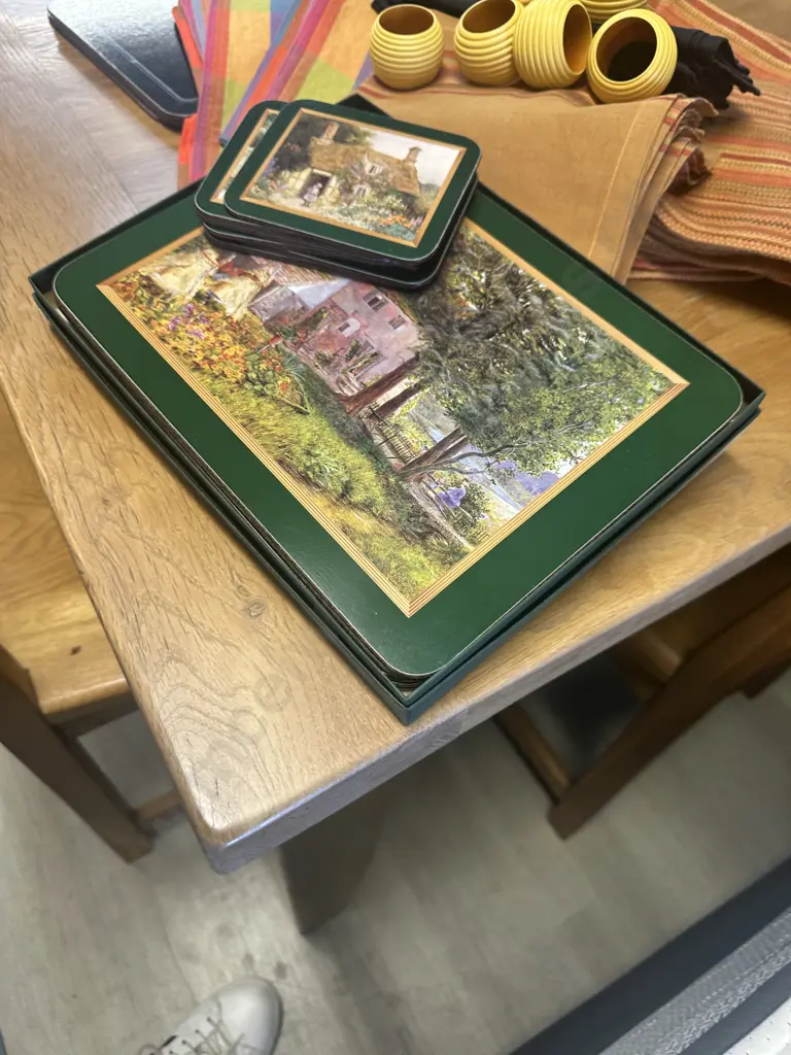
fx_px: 731
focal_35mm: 24
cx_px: 396
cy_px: 528
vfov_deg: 71.6
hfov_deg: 56.8
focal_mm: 6.86
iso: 125
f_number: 1.78
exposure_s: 1/50
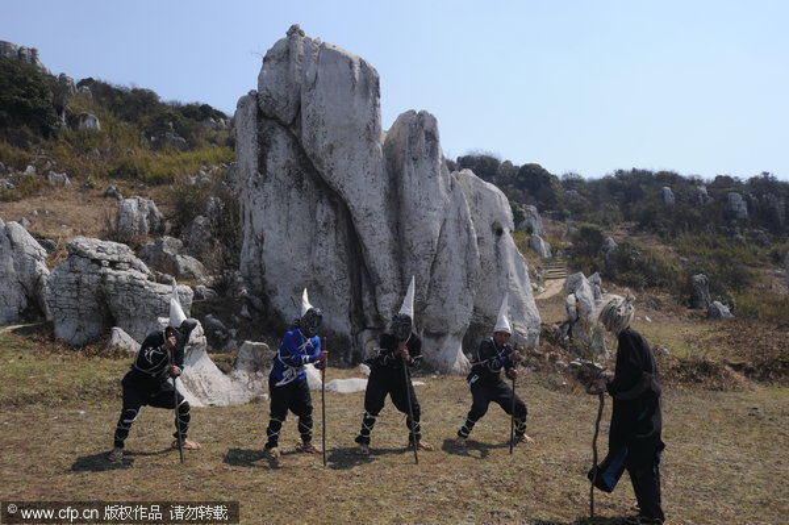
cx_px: 394
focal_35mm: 30
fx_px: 657
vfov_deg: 43.5
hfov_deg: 62.0
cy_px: 262
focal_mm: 30
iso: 400
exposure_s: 1/1000
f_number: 8
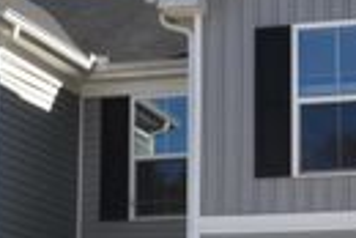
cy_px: 217
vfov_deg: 9.9
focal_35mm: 138
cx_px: 271
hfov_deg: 14.8
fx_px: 1366
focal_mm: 24
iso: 1000
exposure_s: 1/250
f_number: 20
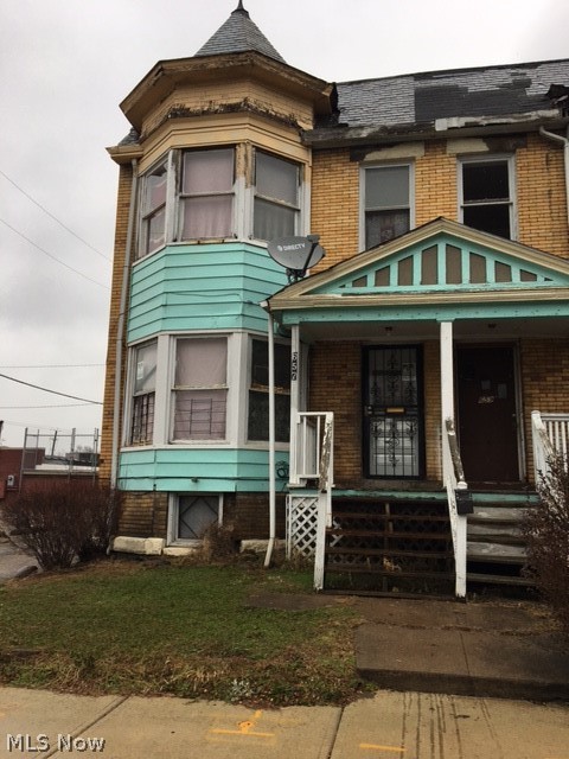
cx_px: 284
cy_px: 380
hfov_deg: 48.2
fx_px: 636
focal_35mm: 29
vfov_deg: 61.7
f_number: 2.2
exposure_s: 1/314
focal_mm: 4.15
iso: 25
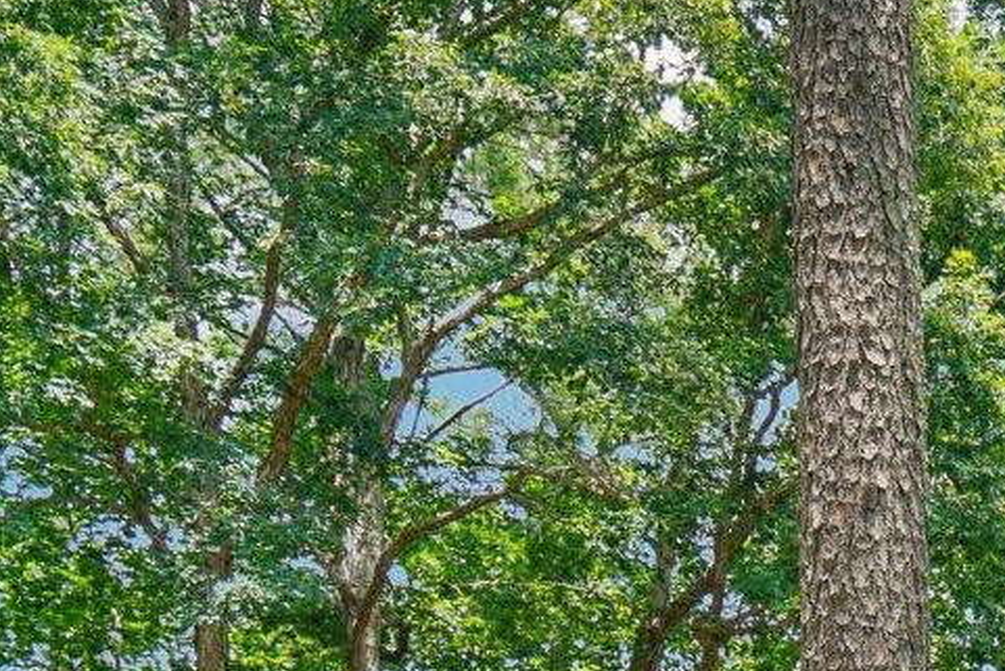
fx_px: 3211
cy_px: 1083
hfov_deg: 14.3
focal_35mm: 115
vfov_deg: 11.3
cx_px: 2104
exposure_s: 1/80
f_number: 8
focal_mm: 27
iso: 100
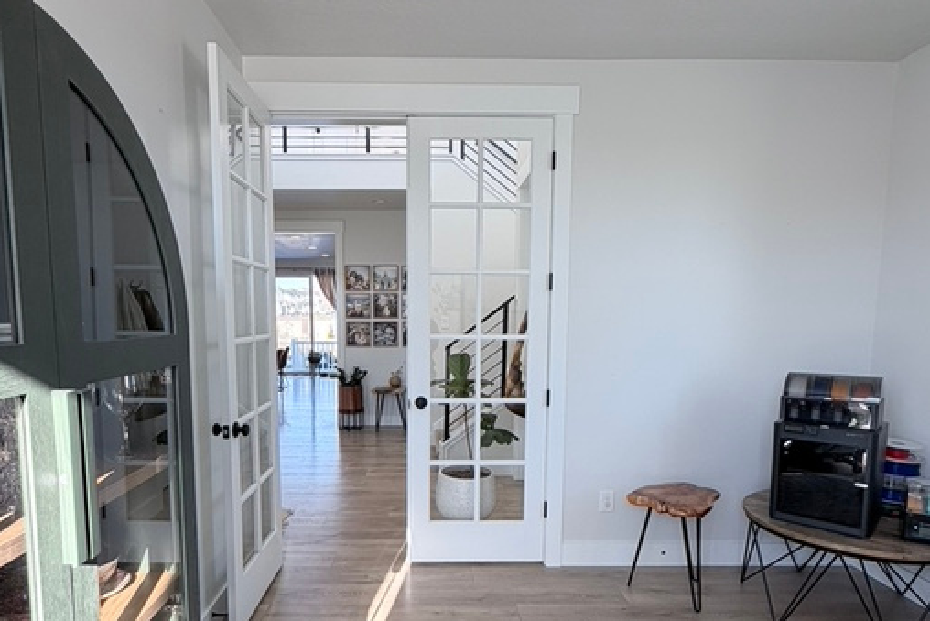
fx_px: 568
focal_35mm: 22
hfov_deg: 78.5
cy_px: 381
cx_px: 436
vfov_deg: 56.7
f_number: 2.2
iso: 100
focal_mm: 2.22
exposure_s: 1/121
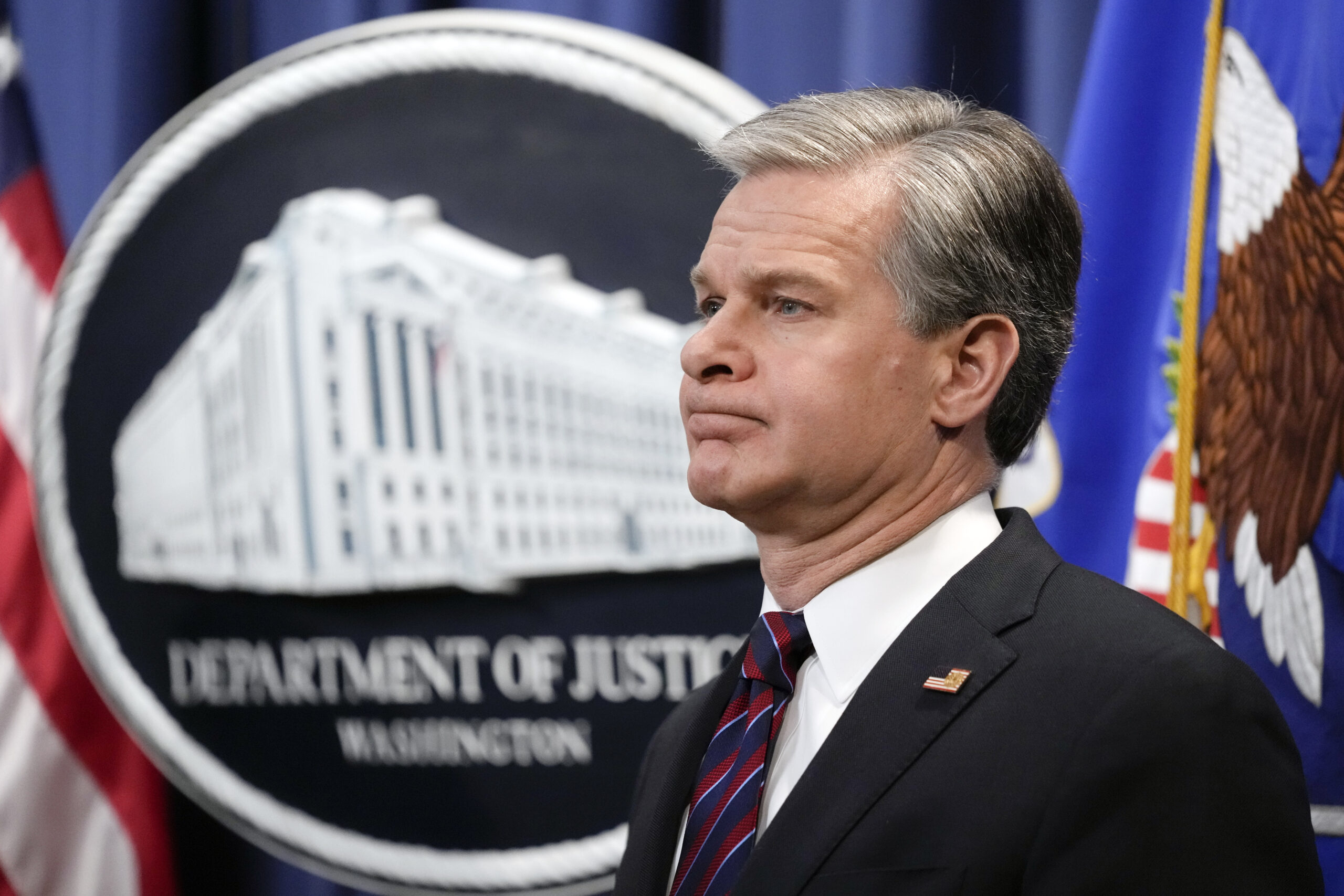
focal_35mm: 200
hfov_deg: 10.3
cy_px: 448
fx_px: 7467
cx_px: 672
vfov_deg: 6.9
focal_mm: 200
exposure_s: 1/400
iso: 4000
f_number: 2.8
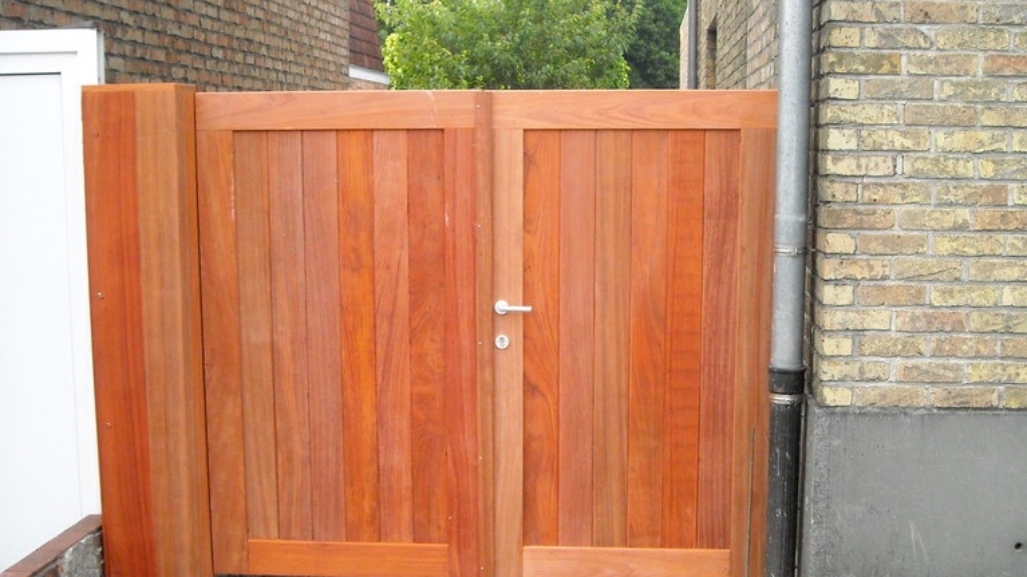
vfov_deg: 23.9
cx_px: 525
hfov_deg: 41.3
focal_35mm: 50
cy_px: 336
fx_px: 1361
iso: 518
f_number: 3.1
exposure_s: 1/250
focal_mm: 7.1
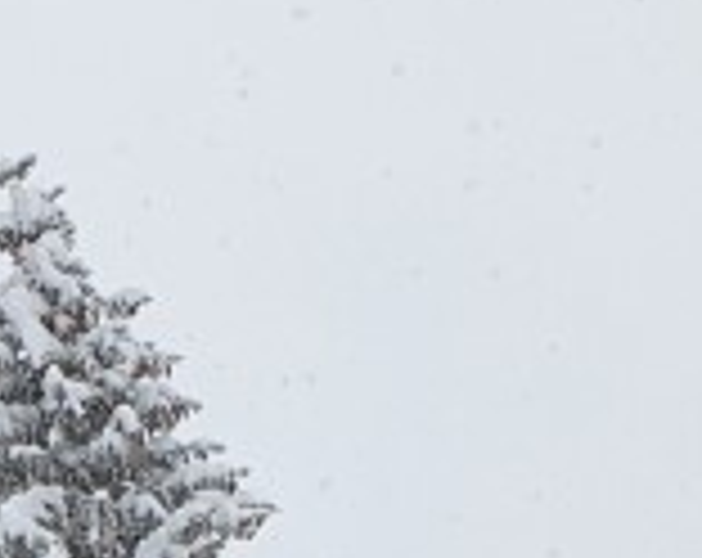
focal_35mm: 167
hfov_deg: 10.0
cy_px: 940
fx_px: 3461
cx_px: -1048
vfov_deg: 8.9
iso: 50
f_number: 2.4
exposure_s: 1/716
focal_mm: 4.32
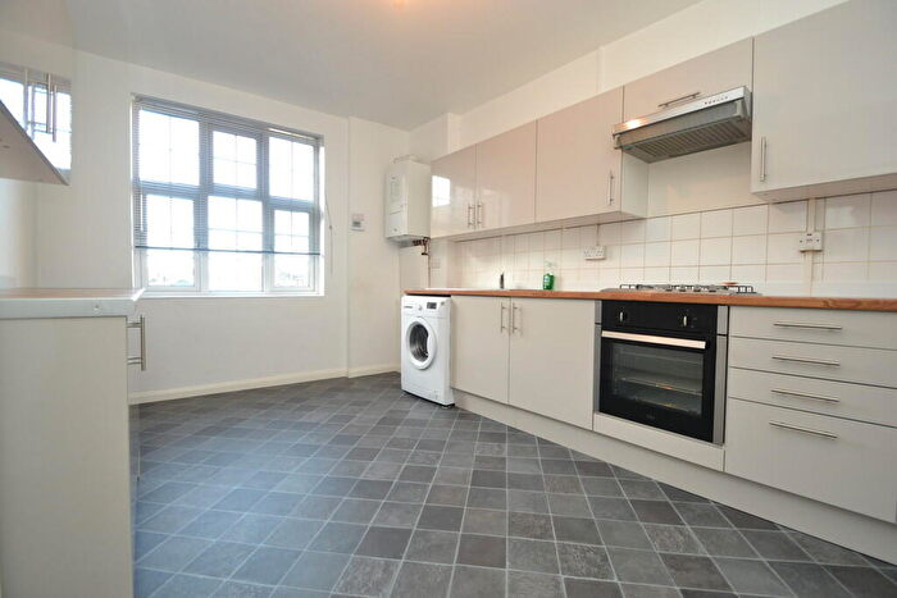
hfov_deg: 100.4
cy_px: 299
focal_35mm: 15
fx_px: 374
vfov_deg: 77.4
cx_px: 448
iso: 400
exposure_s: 1/60
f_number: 4
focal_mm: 10
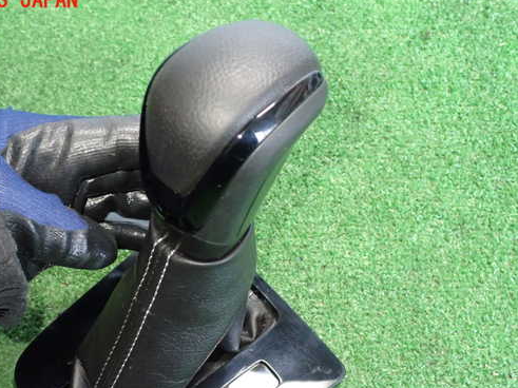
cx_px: 203
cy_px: 225
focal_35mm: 44
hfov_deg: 42.7
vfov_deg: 32.8
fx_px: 658
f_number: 3.5
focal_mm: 6.37
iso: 800
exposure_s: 1/13
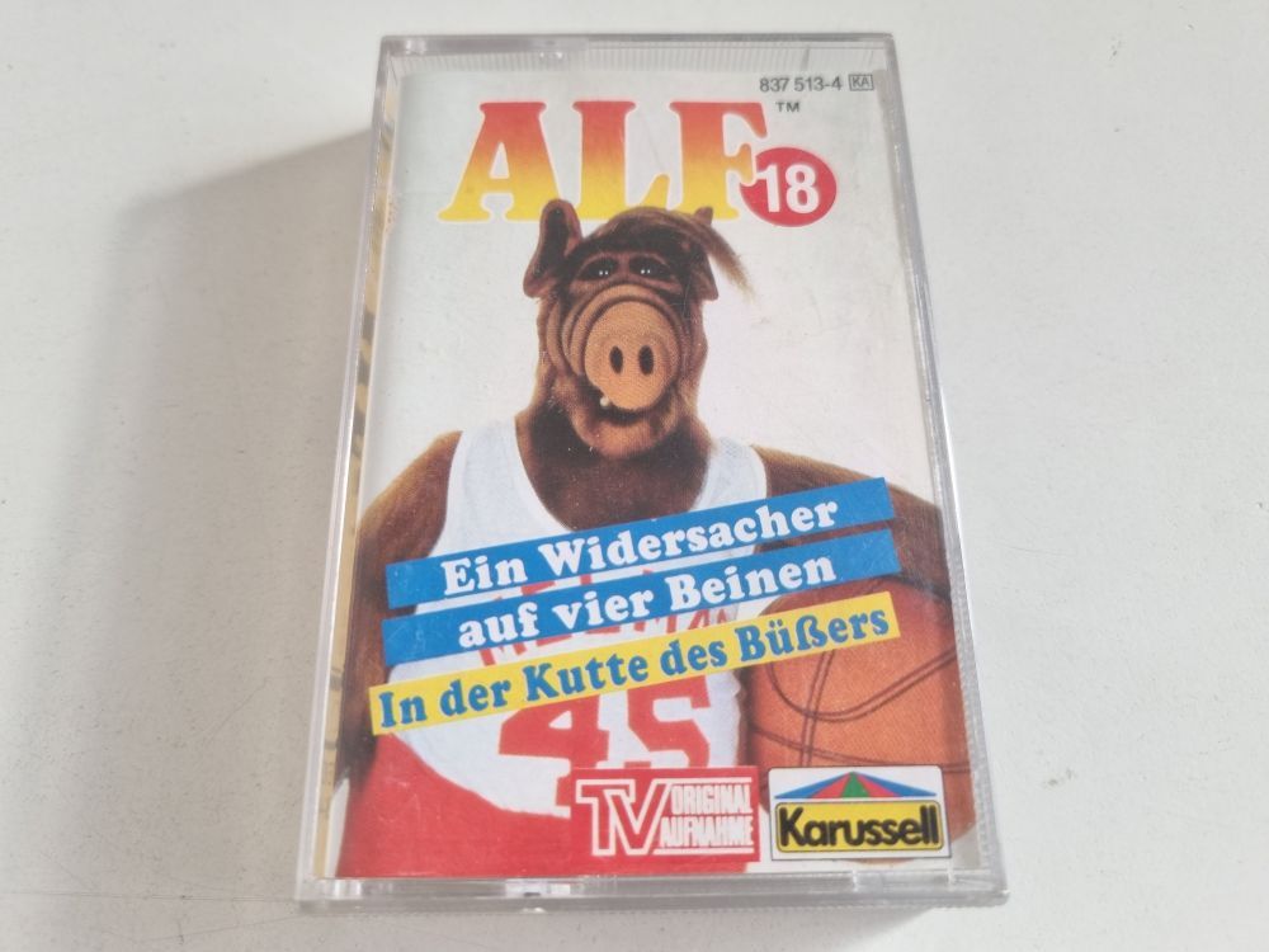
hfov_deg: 67.3
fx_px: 953
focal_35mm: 26
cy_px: 476
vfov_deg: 53.1
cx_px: 634
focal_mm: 5.4
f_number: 1.8
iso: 64
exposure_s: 1/100
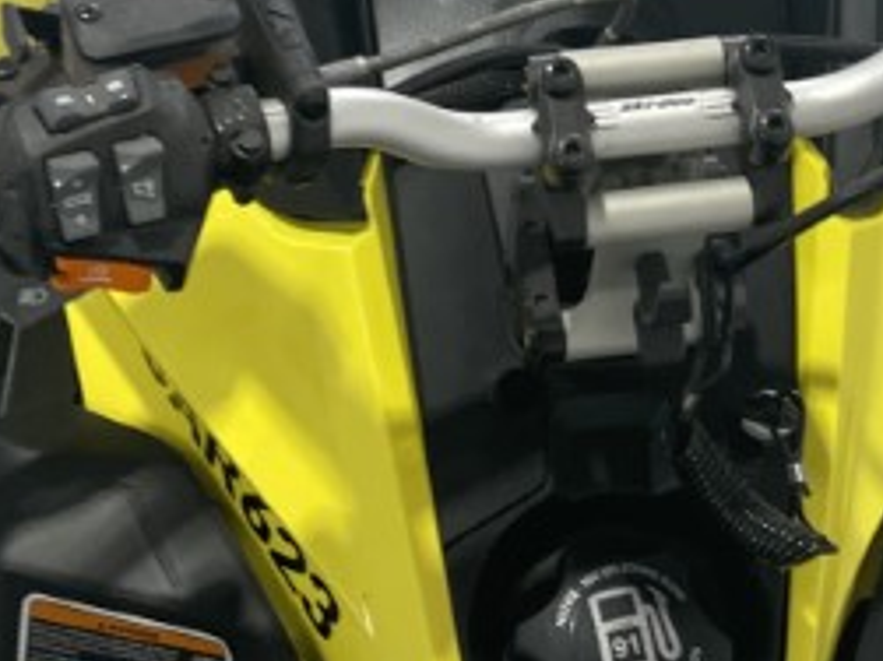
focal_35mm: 83
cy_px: -243
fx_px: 2116
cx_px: 690
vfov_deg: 16.6
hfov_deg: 23.3
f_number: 1.6
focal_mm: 4.2
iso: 125
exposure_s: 1/121
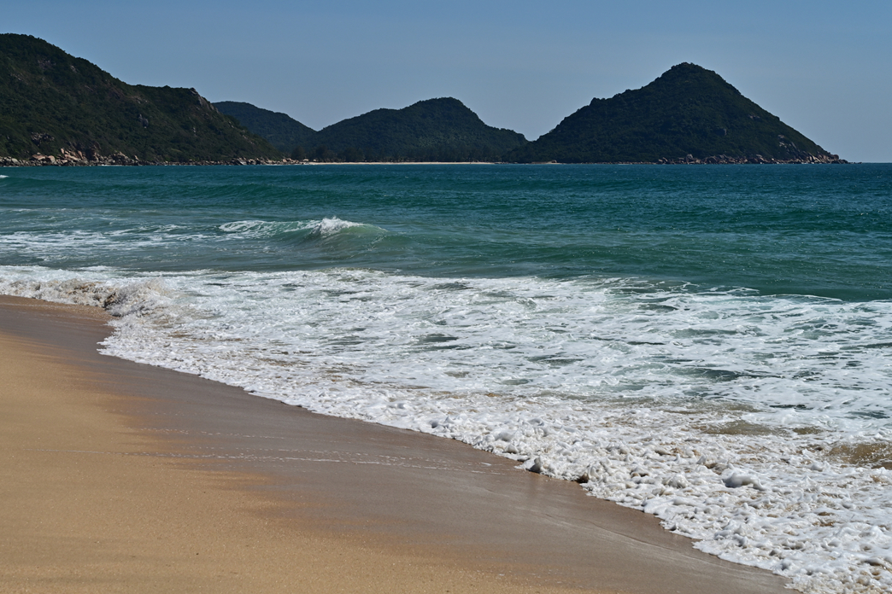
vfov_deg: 25.0
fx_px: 1338
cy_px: 259
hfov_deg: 36.9
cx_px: 410
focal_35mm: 54
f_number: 8
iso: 125
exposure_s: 1/800
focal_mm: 47
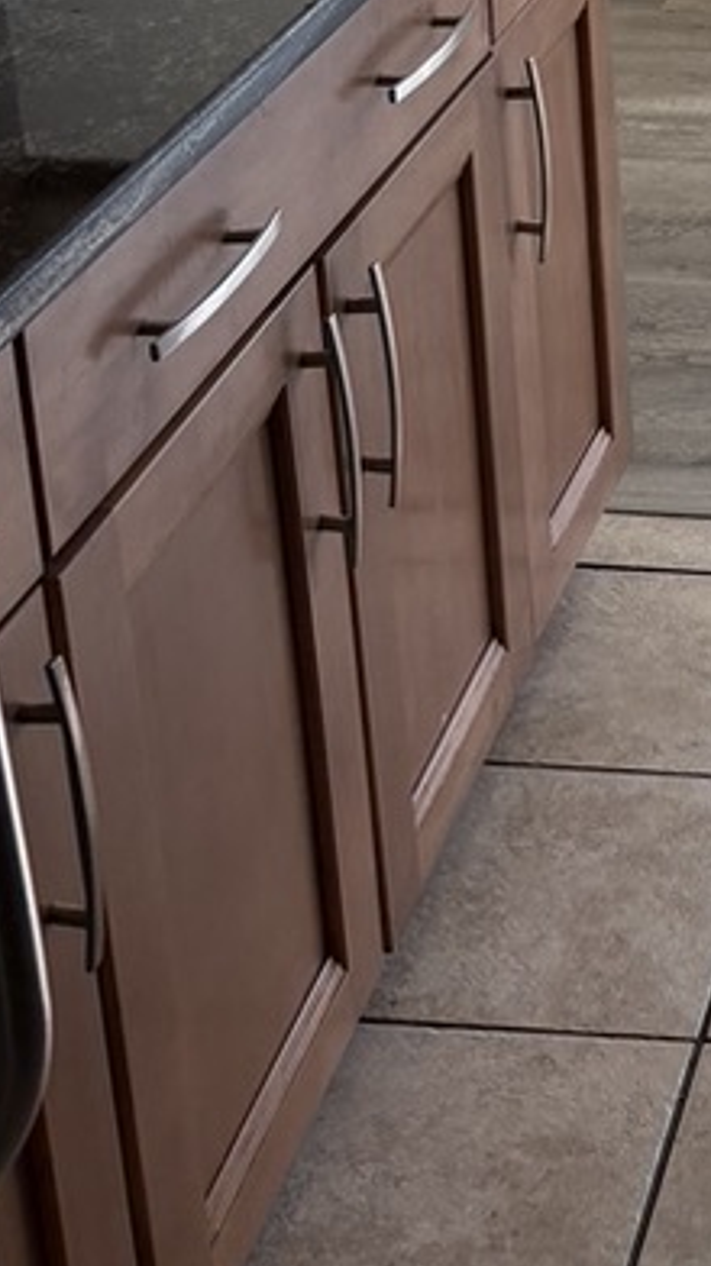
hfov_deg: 15.0
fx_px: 2484
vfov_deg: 27.1
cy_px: 26
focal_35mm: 74
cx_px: 1092
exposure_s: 1/450
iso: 64
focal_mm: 5.96
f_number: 1.6
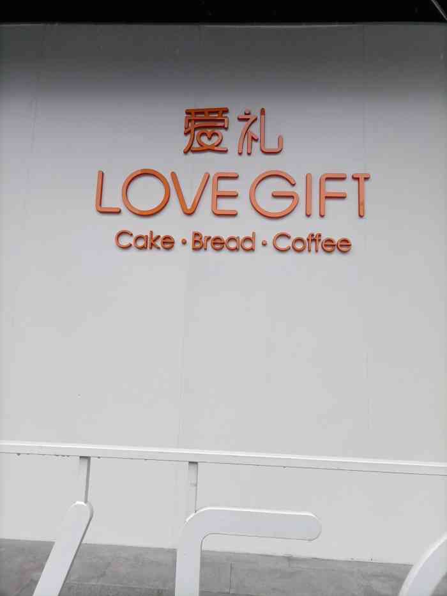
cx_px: 224
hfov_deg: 53.1
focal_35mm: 26
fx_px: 448
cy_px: 298
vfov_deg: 67.3
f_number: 1.8
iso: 562
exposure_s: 1/909
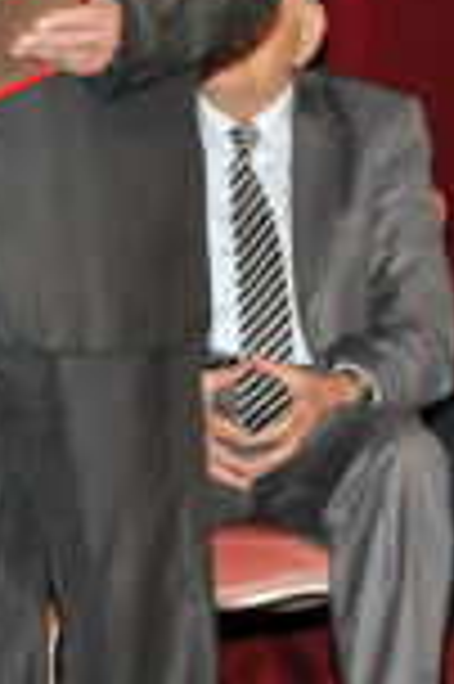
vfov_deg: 3.7
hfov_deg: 2.5
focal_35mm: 553
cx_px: -202
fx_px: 10484
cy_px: 68
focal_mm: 112
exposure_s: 1/250
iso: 1250
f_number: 6.3
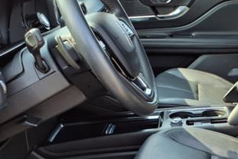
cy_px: 163
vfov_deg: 22.4
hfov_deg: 32.8
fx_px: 384
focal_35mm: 58
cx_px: 213
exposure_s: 1/172
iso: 40
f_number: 1.9
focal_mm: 3.58
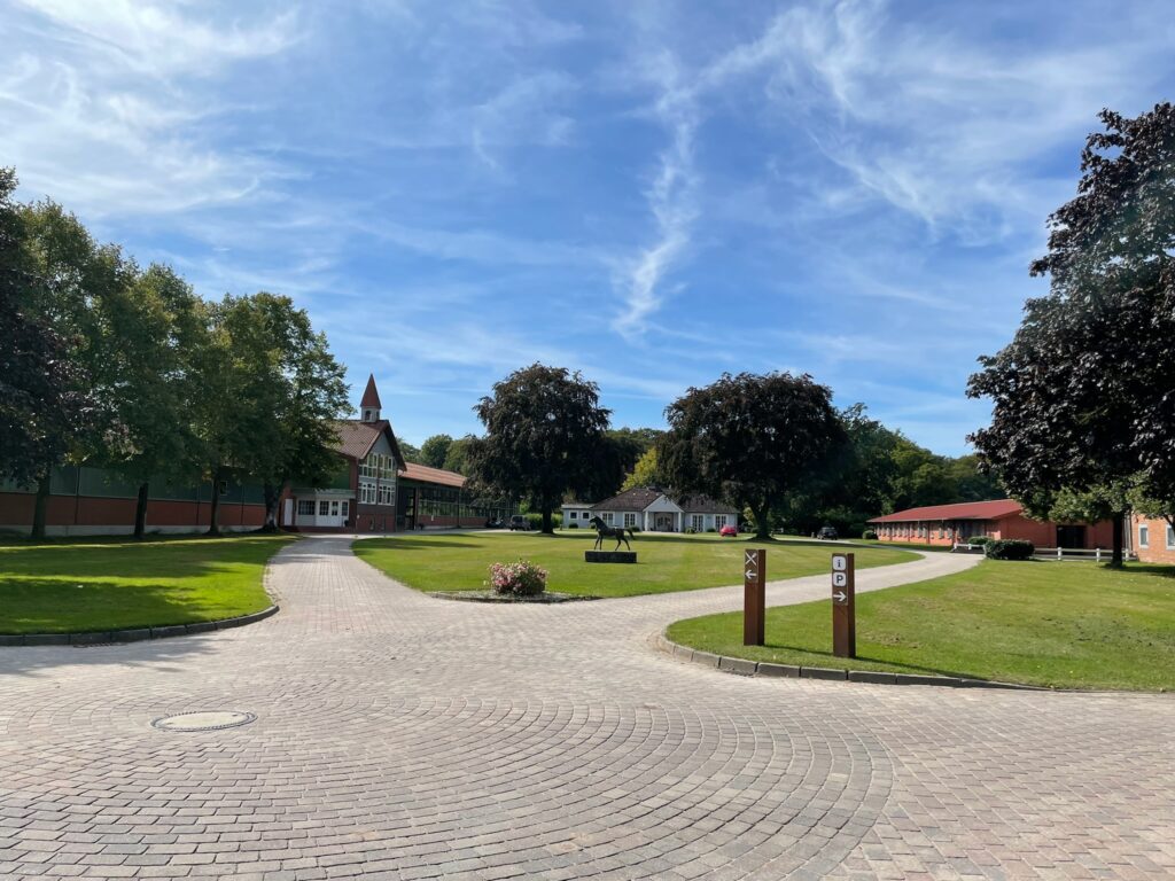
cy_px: 440
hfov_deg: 67.3
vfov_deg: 53.1
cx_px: 588
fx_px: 883
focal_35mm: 26
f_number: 1.6
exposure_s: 1/5291
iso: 32
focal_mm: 4.2
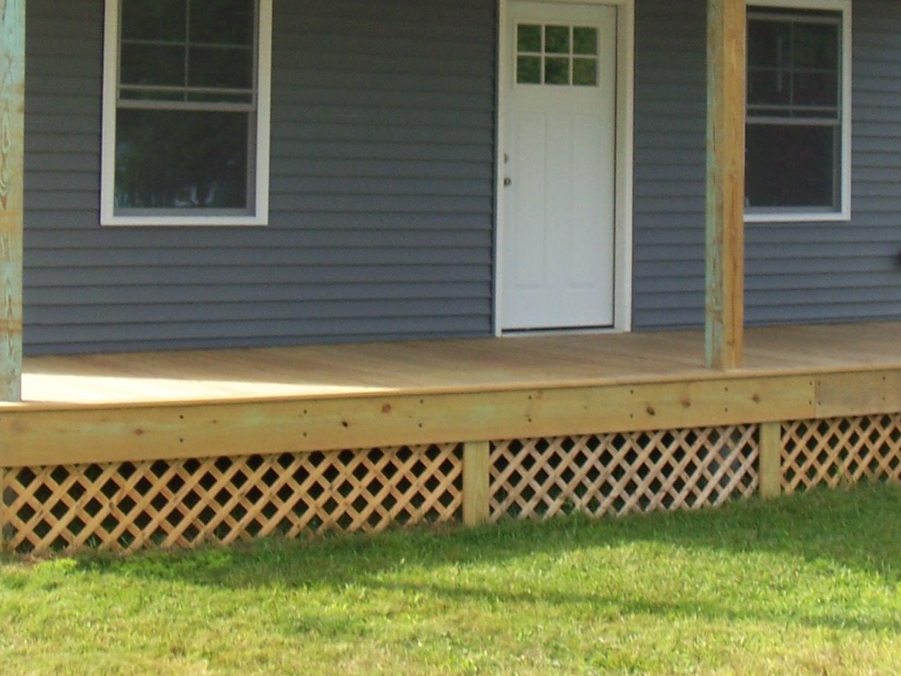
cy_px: 118
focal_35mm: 82
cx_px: 460
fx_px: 2135
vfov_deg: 17.8
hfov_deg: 23.8
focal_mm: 6.4
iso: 64
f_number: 3.9
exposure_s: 1/160
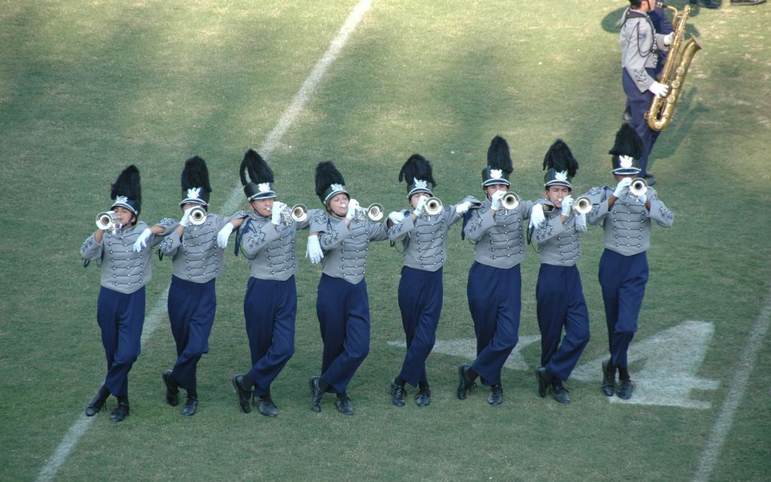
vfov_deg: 4.3
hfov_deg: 6.9
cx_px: 386
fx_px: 6430
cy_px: 233
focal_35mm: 306
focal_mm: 200
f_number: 5.6
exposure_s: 1/200
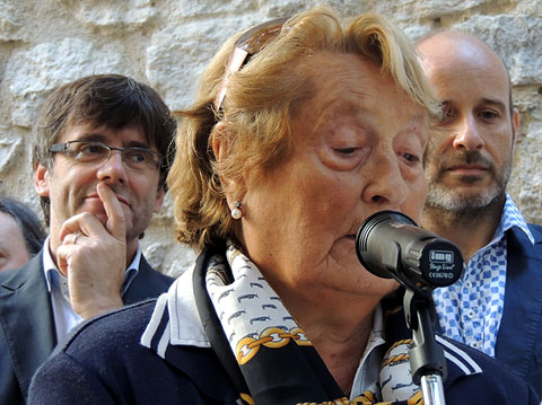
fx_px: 1564
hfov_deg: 19.7
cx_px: 271
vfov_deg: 14.8
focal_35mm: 100
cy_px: 202
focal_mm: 17.8
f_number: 4.1
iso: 500
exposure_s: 1/25
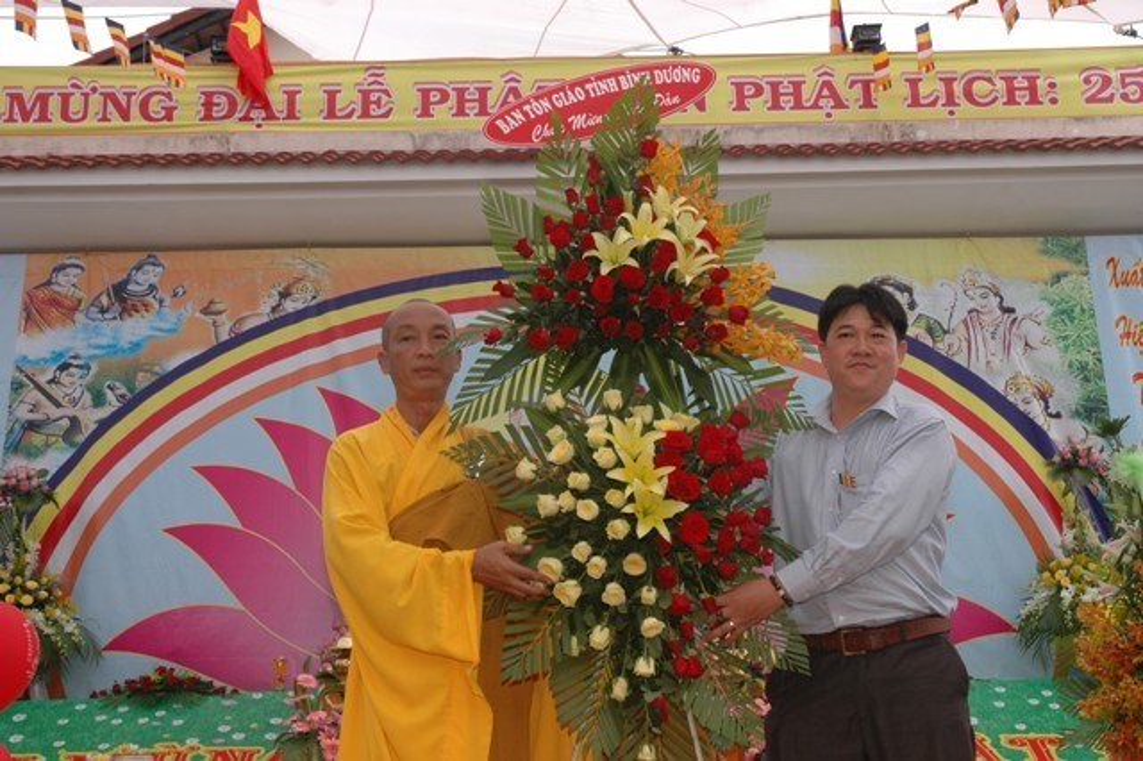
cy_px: 380
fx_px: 1476
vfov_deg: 28.9
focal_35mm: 46
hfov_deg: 42.3
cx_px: 572
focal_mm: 31
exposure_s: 1/250
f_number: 8
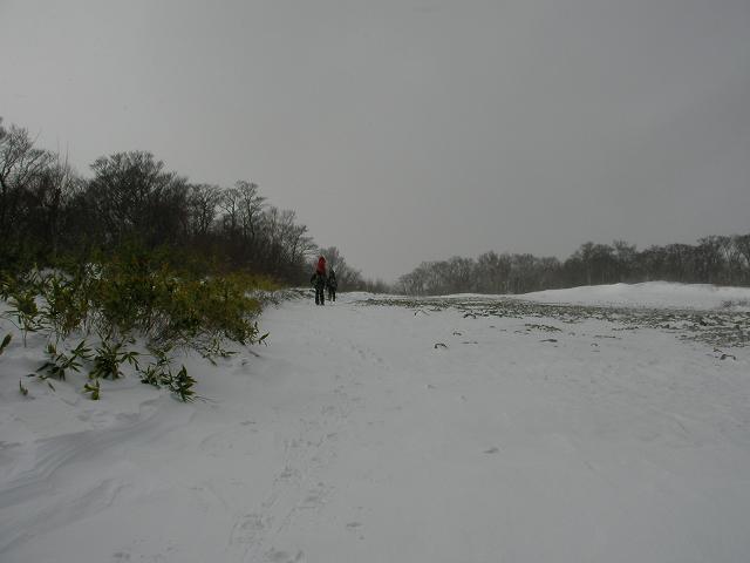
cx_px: 375
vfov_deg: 37.7
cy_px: 282
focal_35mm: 38
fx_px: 823
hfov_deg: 49.0
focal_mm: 6.3
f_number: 8
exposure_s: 1/351
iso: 50
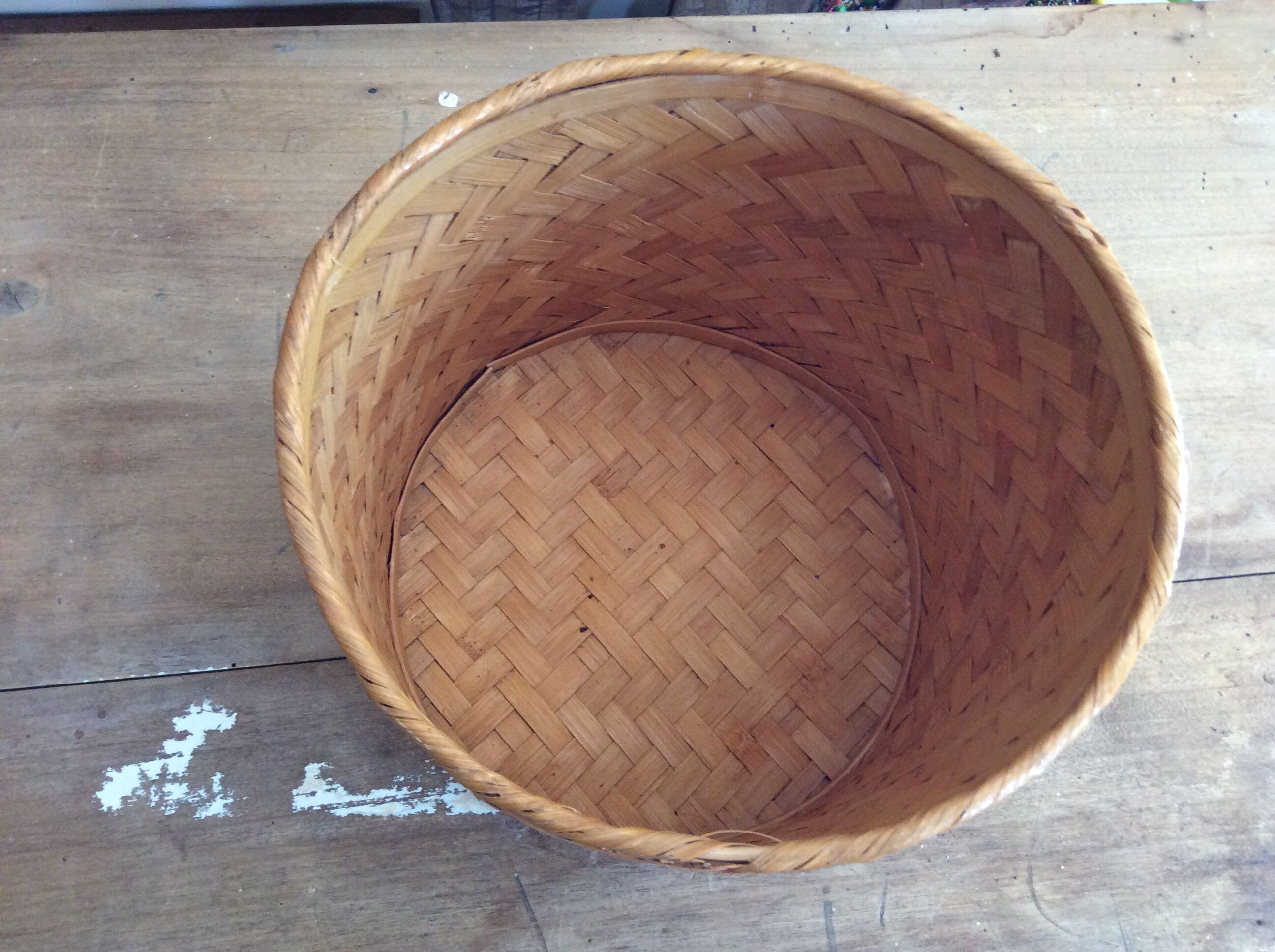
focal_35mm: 32
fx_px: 1177
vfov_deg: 44.1
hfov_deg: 56.9
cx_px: 638
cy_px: 476
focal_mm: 3.3
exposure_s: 1/25
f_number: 2.4
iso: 125
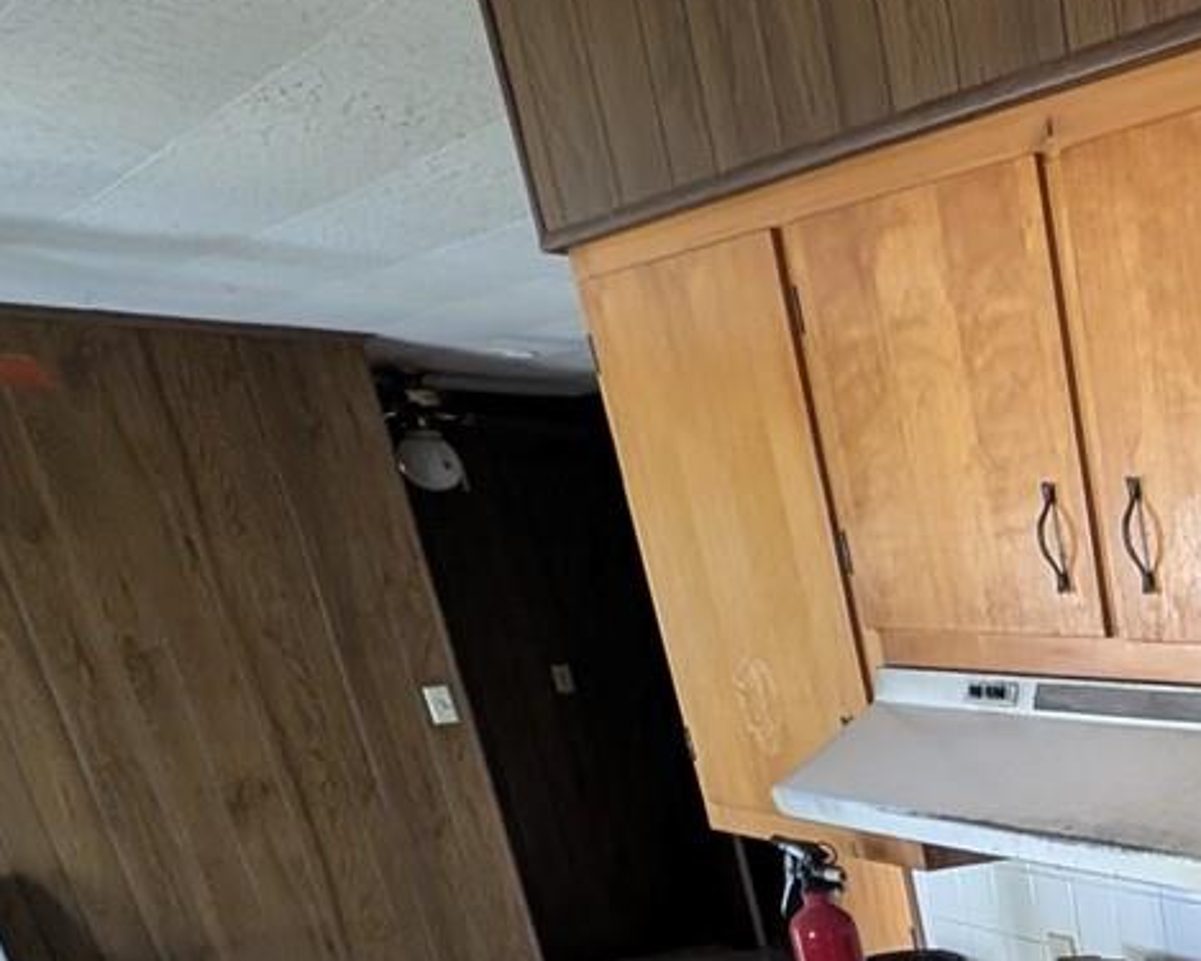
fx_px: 1422
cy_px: 1212
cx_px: 1675
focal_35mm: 40
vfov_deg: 30.4
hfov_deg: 31.2
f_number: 1.95
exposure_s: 1/33.7
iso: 304
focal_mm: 2.23
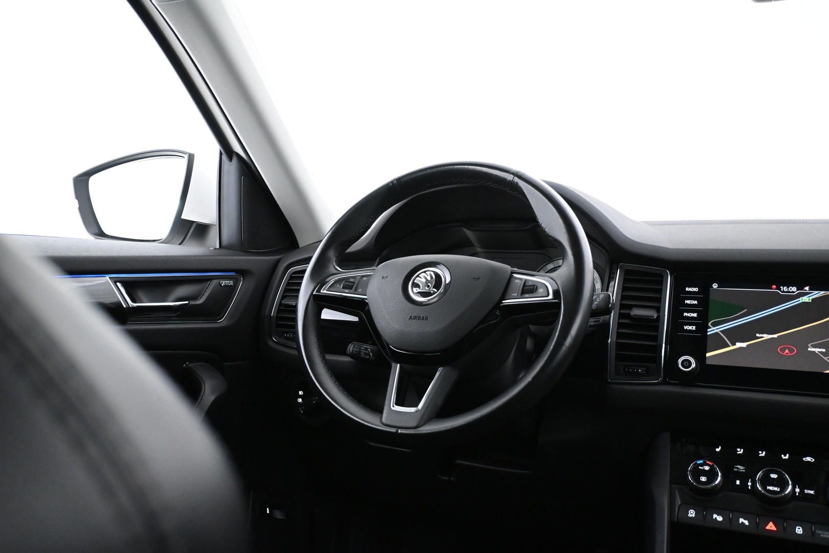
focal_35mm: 32
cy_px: 276
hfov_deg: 58.3
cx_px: 414
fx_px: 743
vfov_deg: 40.8
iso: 4500
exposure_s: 1/30
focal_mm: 21.5
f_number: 4
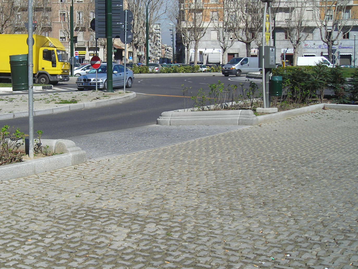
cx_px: 100
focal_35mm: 61
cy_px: 140
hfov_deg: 31.3
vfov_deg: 24.0
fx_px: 631
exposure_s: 1/204
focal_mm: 6.8
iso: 50
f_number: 6.6
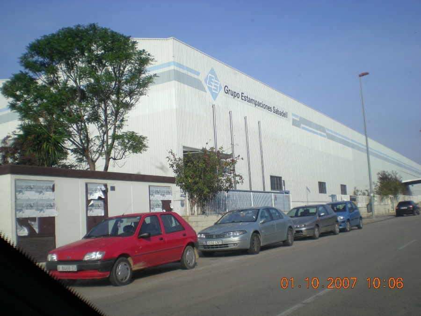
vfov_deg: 37.7
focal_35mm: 38
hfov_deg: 49.0
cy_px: 158
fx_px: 462
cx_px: 210
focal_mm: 6.3
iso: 50
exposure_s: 1/383
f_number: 4.6
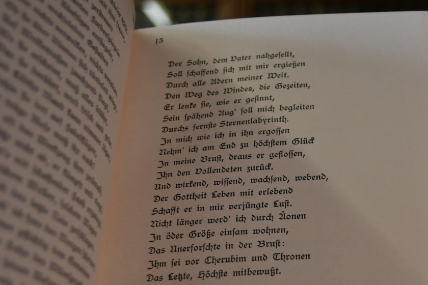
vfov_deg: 20.6
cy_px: 237
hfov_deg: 30.5
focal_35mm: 65
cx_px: 312
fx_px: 773
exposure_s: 1/250
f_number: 4
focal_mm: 26
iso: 450
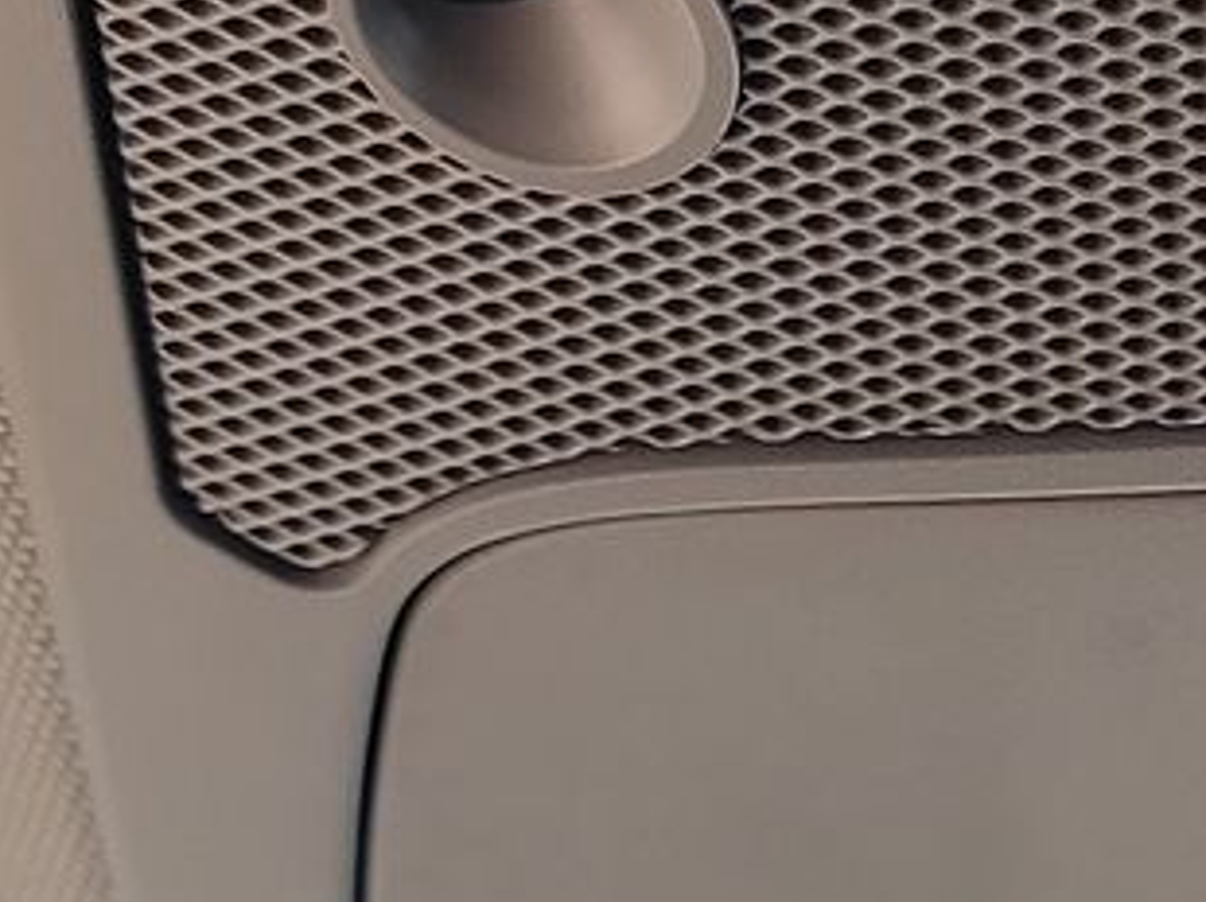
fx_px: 4317
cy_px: 610
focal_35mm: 124
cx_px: 1334
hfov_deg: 15.5
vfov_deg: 11.9
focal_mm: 6.7
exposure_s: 1/119
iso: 96
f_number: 1.8
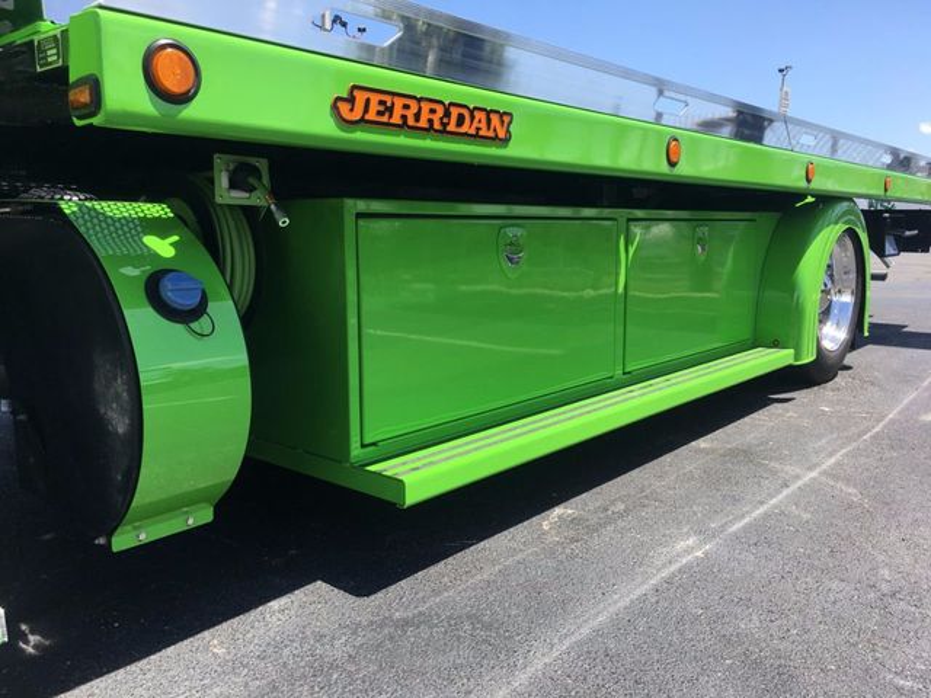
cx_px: 466
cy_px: 349
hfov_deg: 61.7
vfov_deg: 48.2
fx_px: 780
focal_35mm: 29
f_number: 2.2
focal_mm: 4.15
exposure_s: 1/777
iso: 25
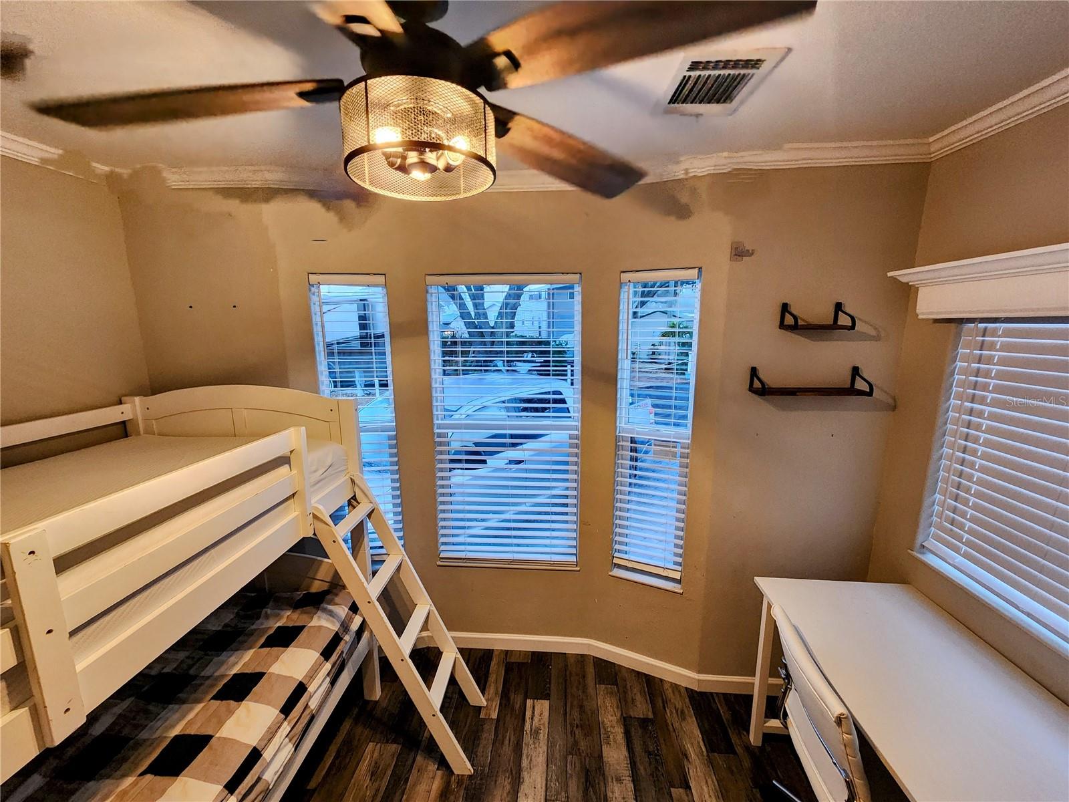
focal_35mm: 13
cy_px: 401
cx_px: 534
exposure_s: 1/60
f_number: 2.2
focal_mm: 2.2
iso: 400
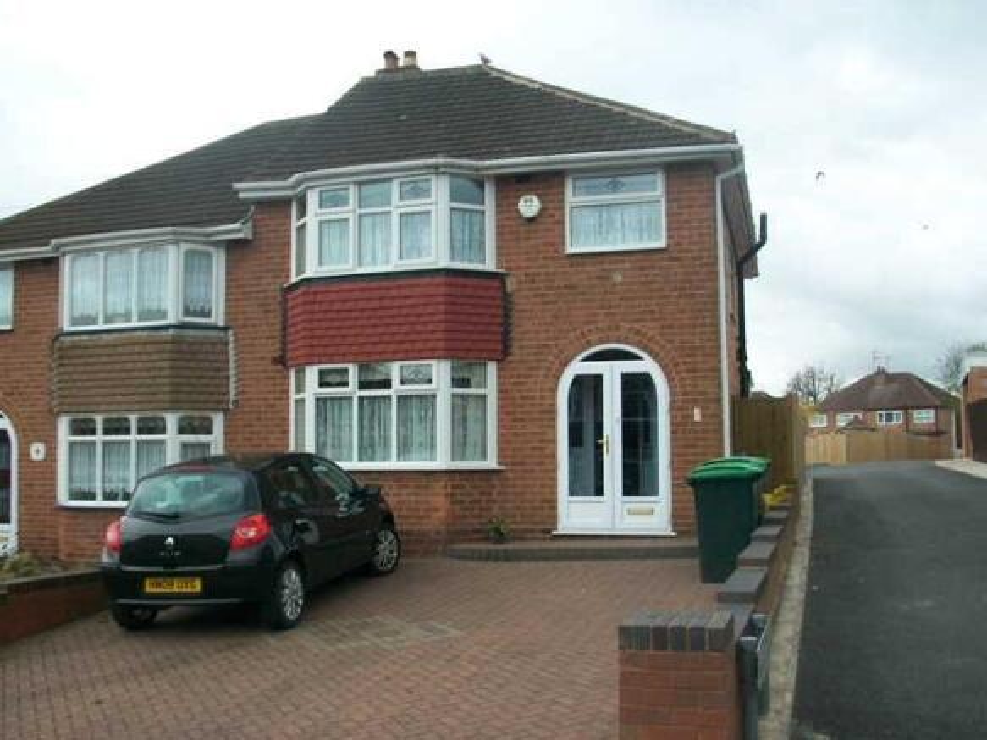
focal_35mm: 34
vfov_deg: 41.8
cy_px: 370
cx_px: 494
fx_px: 969
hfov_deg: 54.0
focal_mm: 5.7
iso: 80
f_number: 2.8
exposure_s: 1/320
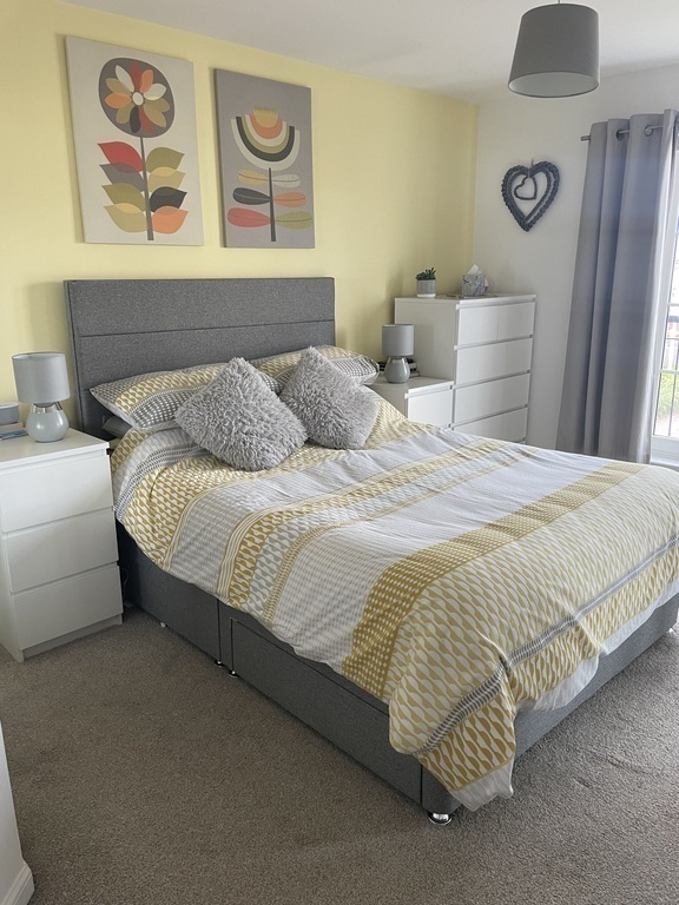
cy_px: 452
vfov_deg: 67.3
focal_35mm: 26
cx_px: 340
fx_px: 680
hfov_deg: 53.1
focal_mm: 4.2
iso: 125
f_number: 1.6
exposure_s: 1/78
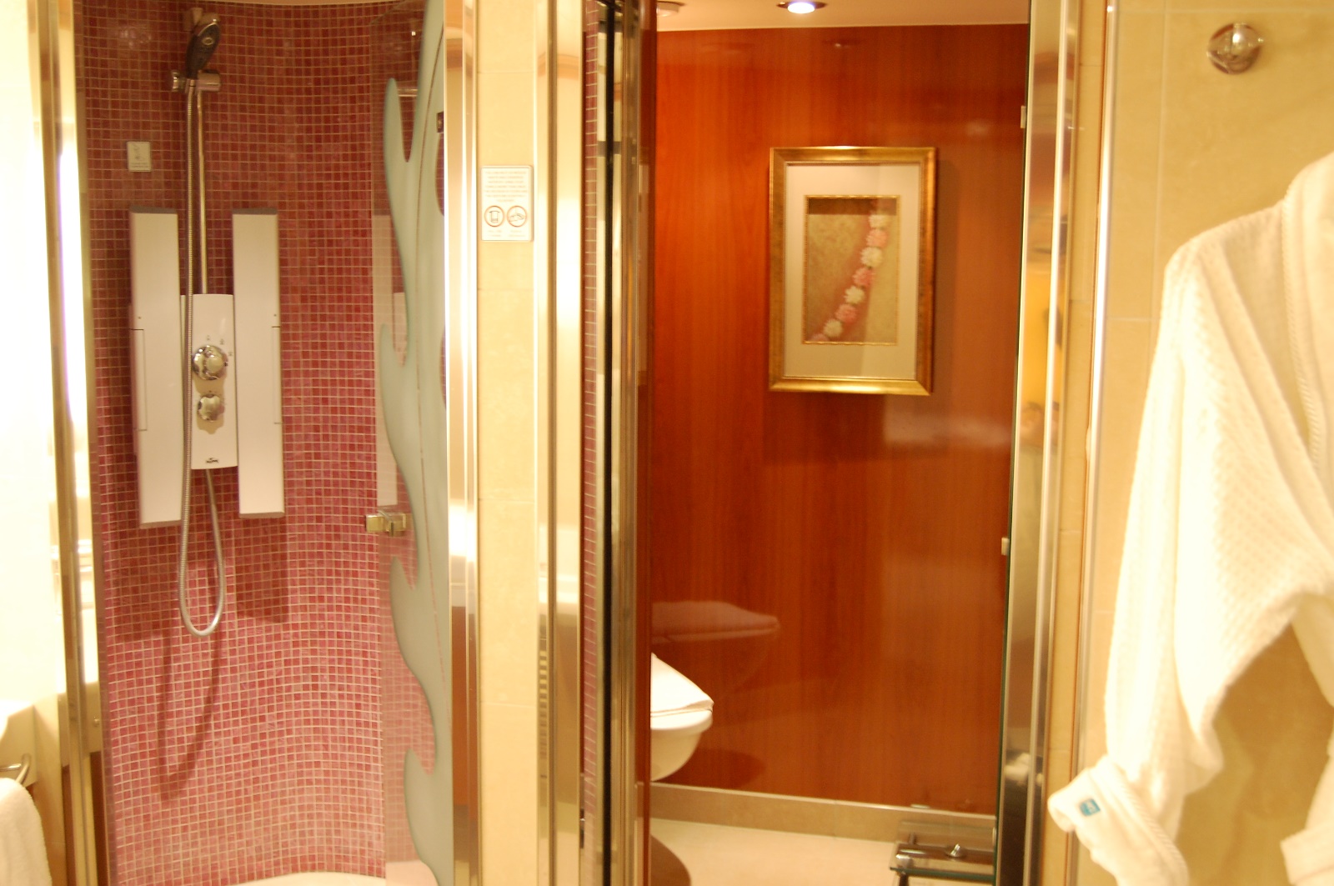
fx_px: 1555
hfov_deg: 46.4
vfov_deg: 31.8
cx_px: 667
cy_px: 443
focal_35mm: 42
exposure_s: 1/10
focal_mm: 28
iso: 800
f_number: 4.2
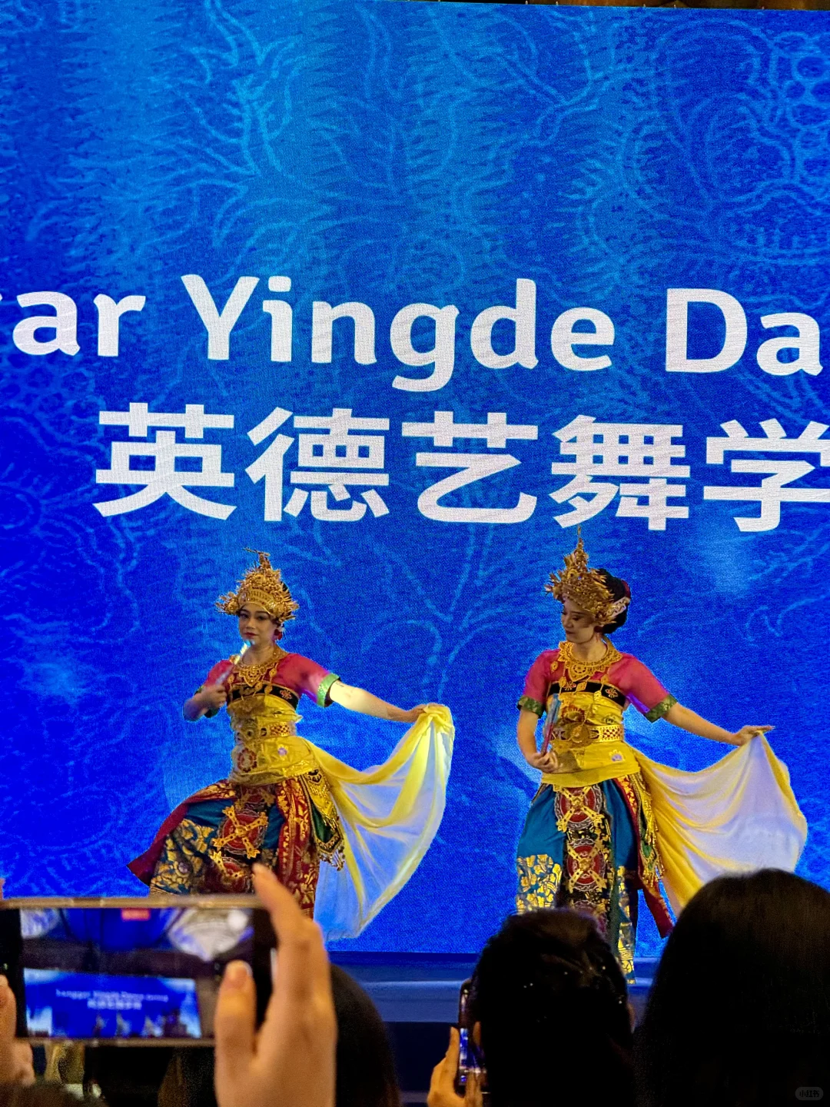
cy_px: 554
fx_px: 3836
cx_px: 415
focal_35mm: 120
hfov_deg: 12.3
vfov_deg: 16.4
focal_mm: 15.66
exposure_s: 1/107
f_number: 2.8
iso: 125
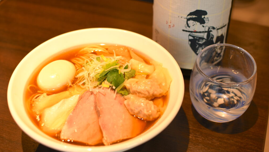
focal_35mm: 55
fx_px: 392
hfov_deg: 37.8
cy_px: 70
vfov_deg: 21.8
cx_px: 134
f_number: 2.8
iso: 200
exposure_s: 1/100
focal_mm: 35
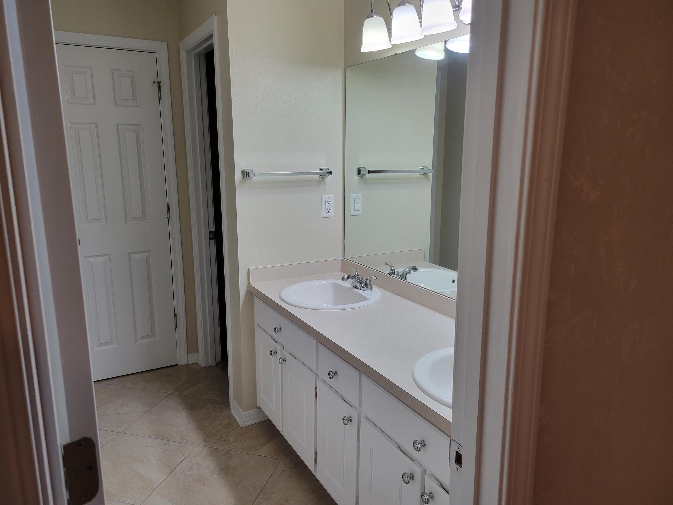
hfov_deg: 67.3
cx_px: 336
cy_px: 252
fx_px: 505
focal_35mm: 26
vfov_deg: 53.1
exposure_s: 1/120
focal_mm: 5.4
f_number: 1.8
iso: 100
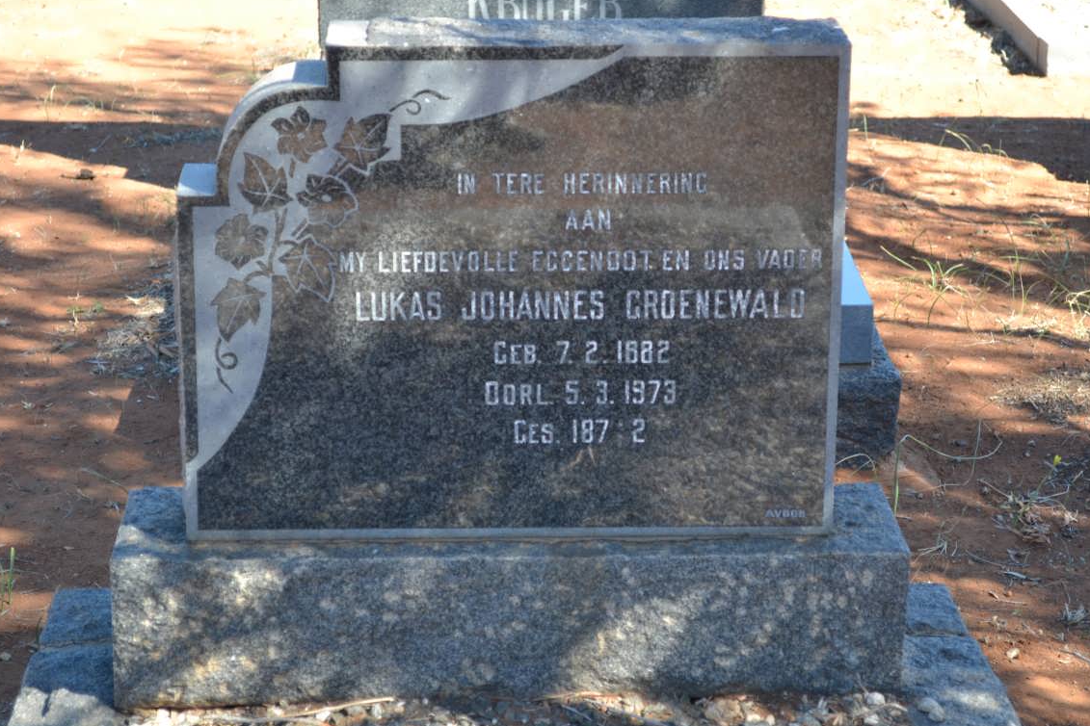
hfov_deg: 23.2
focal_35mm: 88
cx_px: 568
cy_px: 348
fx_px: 2650
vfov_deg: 15.6
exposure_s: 1/60
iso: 400
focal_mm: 55
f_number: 5.6
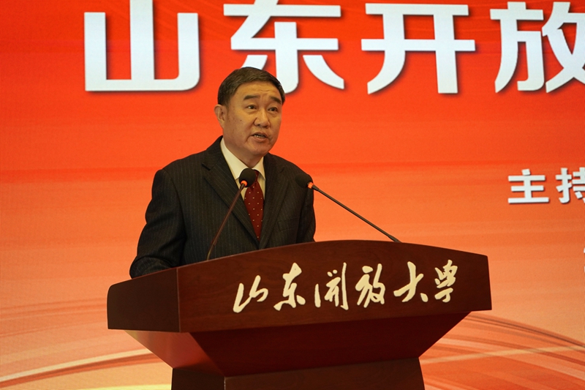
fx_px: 796
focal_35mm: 49
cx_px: 292
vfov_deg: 27.5
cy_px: 195
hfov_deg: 40.4
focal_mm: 49
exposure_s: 1/160
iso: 1600
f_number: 4
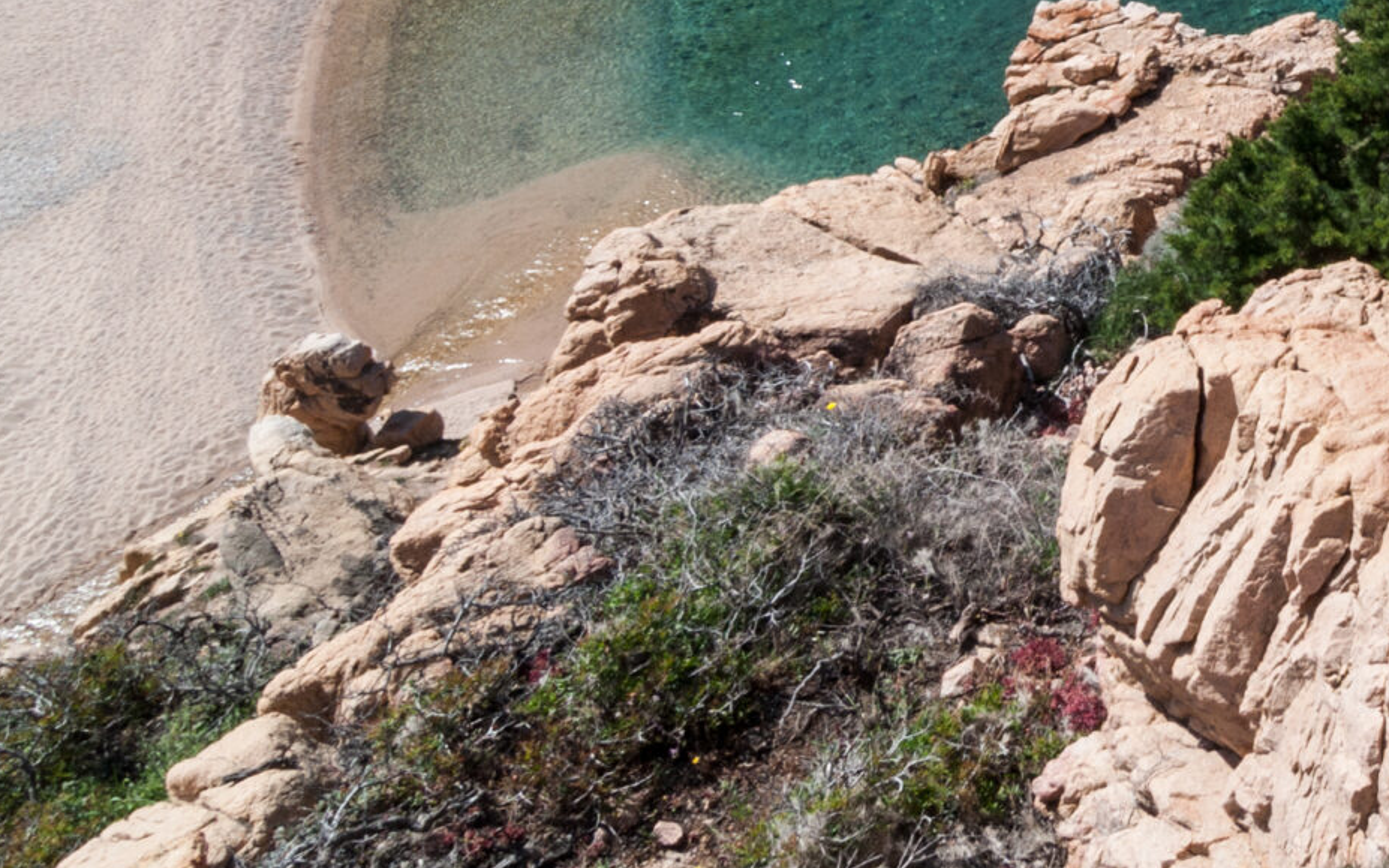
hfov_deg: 33.6
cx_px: 1731
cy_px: -144
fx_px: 1756
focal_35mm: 46
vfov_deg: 25.3
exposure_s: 1/160
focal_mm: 11
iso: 320
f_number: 14
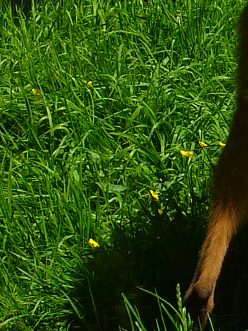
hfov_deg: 3.6
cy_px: 36
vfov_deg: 4.8
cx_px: 497
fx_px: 3907
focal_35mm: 409
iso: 80
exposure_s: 1/400
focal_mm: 11.9
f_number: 4.5
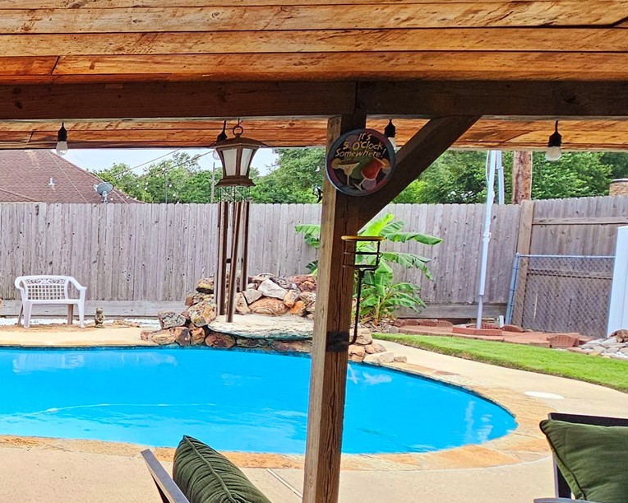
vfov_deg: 43.1
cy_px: 310
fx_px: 632
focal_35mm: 34
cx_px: -119
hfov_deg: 39.1
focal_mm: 2.2
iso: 80
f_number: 2.2
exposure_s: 1/370
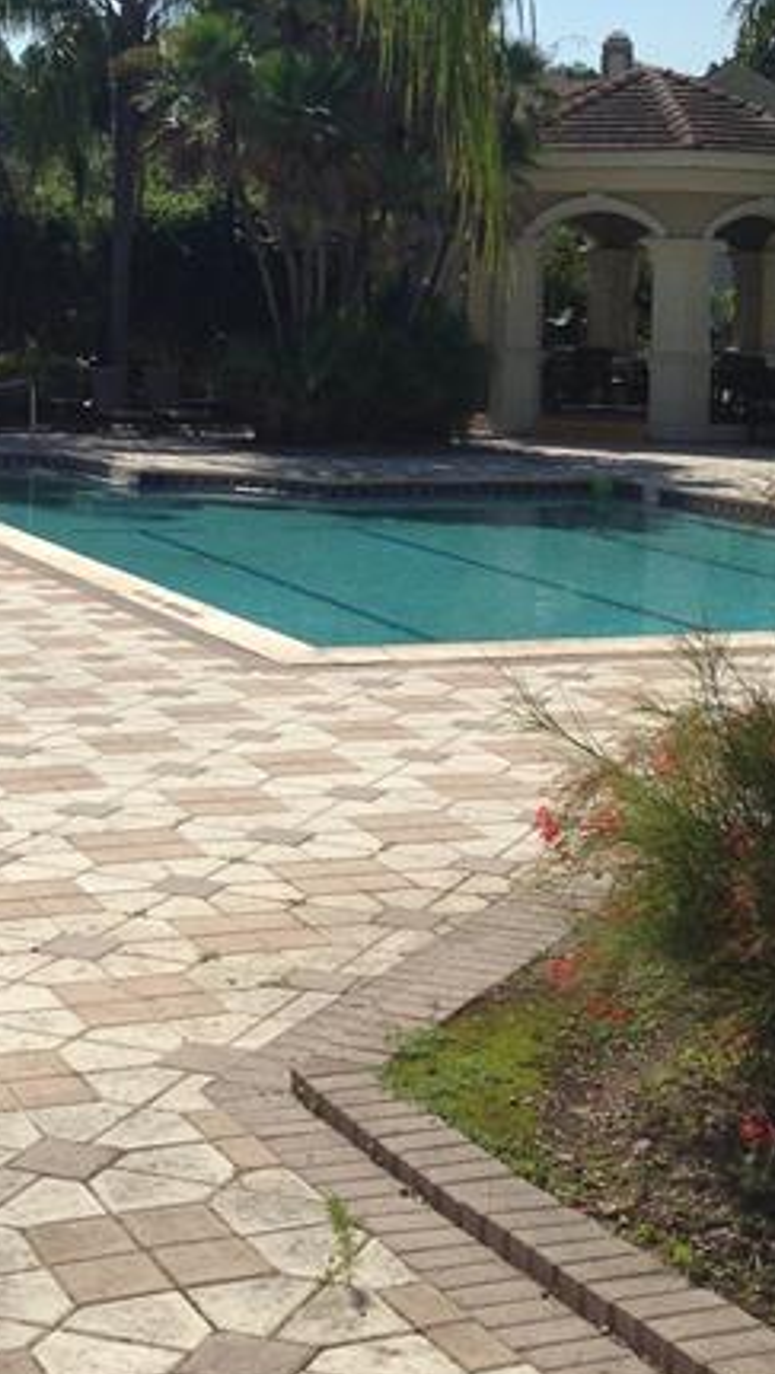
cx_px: 230
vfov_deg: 32.0
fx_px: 2334
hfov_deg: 18.8
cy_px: 296
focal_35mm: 64
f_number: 2.4
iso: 50
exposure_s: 1/2358
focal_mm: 4.12
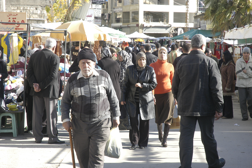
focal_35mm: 105
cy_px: 84
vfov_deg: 13.0
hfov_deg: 19.5
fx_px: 734
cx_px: 126
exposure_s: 1/250
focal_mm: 70
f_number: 8
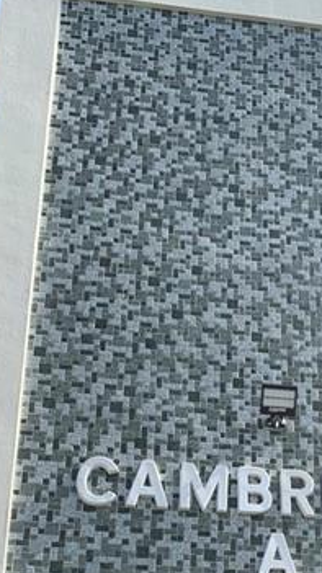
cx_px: 294
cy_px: 589
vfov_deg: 31.1
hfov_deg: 19.0
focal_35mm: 62
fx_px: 943
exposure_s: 1/1282
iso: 25
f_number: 1.8
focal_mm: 4.25
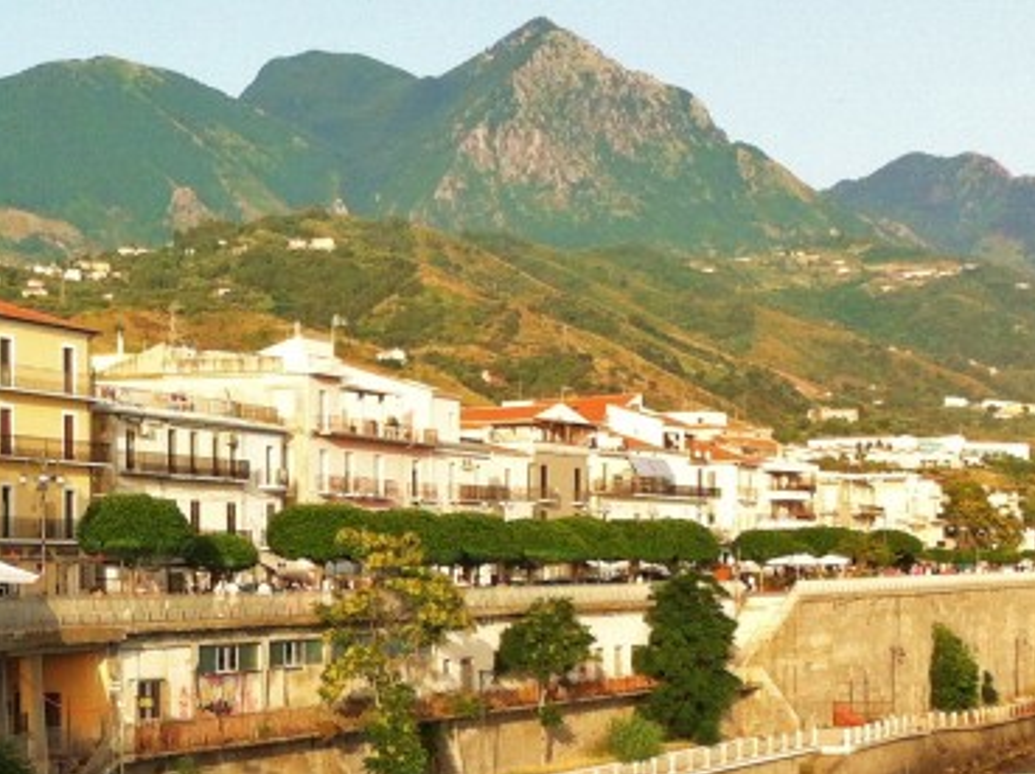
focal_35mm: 97
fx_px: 2897
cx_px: 151
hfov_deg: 20.0
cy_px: 665
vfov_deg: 15.1
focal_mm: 3.85
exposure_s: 1/640
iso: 80
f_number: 2.8
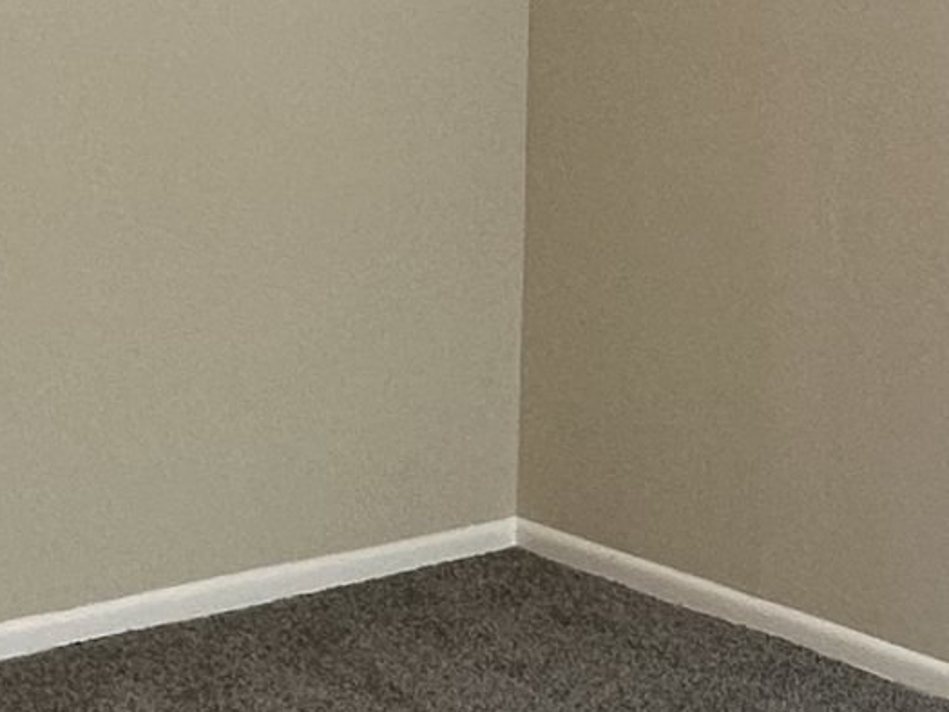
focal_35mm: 82
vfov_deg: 17.5
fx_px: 2248
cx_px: 761
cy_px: -33
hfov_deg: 23.5
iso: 125
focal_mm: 2.22
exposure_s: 1/120
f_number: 2.2
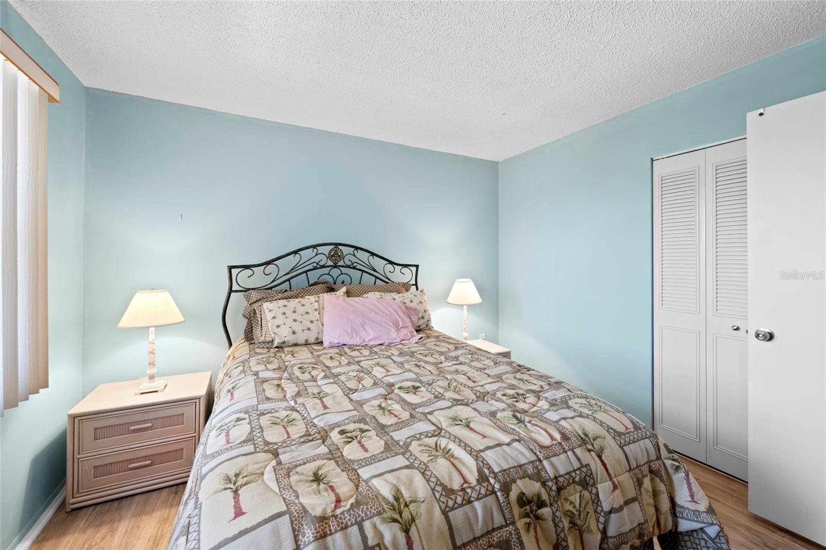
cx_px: 413
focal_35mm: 14
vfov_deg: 81.2
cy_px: 275
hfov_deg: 104.3
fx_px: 321
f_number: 8
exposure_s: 1/4
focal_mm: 14
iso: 800
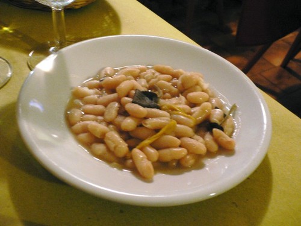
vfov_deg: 35.1
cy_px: 113
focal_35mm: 41
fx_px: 357
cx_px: 150
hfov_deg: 45.8
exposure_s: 1/8
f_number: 3.1
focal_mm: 6.8
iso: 200
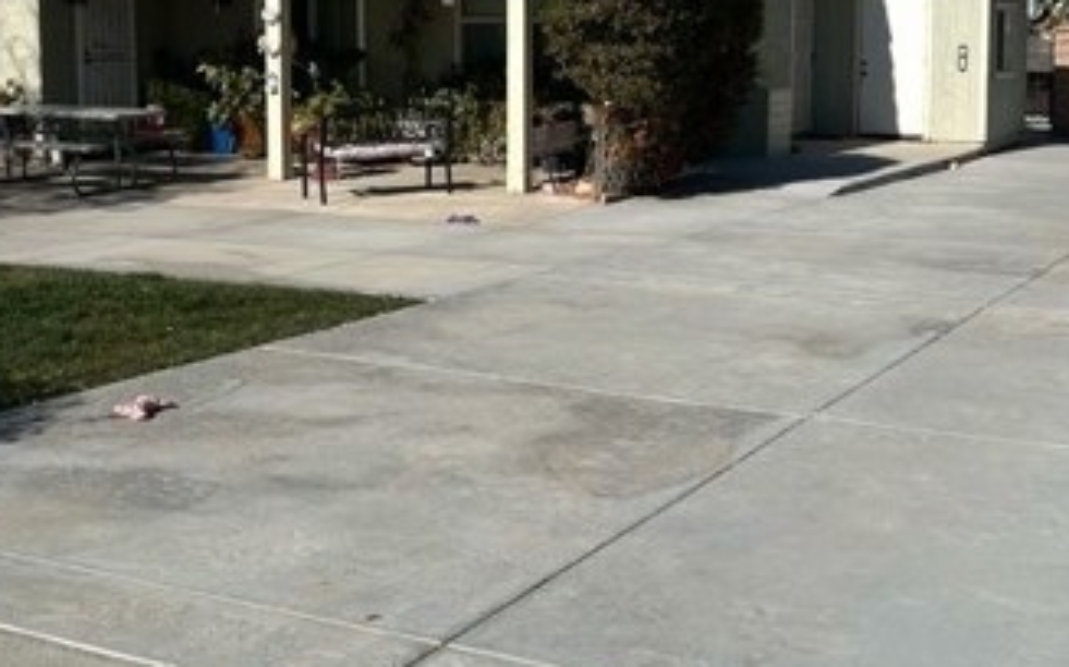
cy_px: 183
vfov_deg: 23.7
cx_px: 582
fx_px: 1572
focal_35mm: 54
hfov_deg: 37.5
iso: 50
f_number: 1.5
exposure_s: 1/6993
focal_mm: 5.7
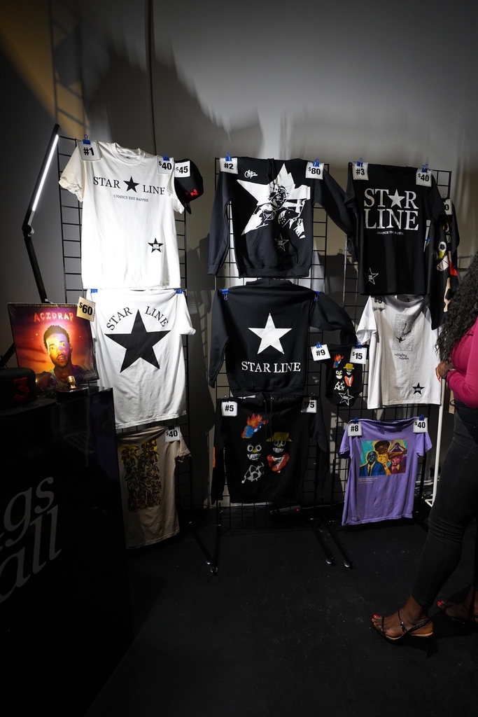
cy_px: 358
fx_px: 319
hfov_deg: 73.8
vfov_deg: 96.7
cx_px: 239
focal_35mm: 16
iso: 3200
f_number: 2.8
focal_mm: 16
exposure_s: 1/160
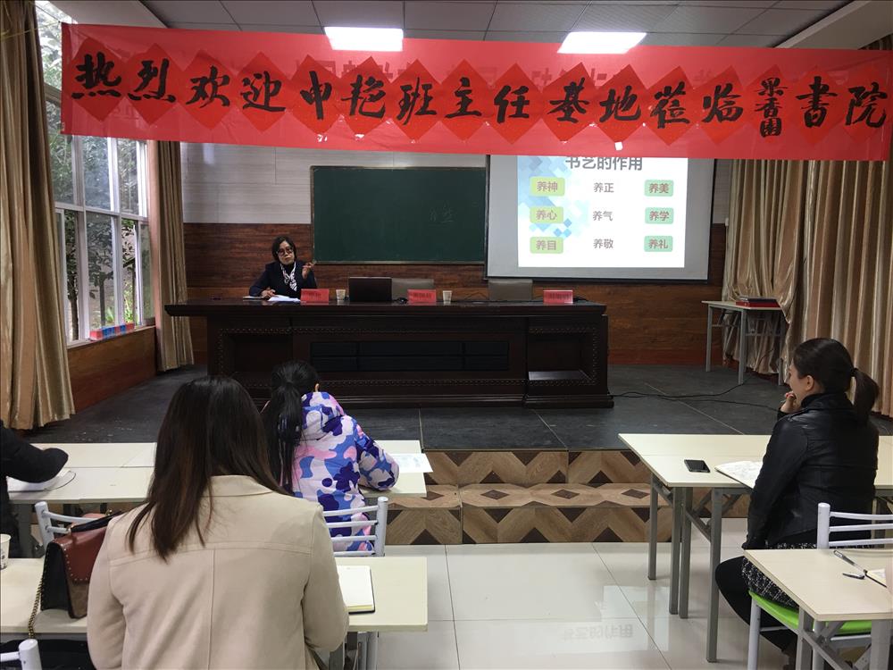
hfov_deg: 61.7
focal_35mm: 29
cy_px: 335
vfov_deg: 48.2
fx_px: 748
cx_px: 446
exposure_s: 1/17
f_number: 2.2
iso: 40
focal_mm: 4.15
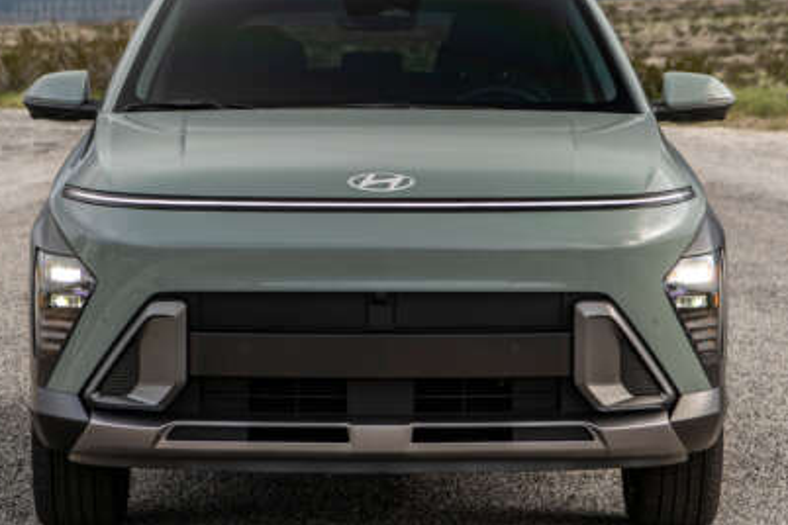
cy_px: 189
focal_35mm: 148
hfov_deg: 13.9
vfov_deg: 9.3
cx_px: 380
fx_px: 3239
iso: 64
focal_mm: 70
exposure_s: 1/50
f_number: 5
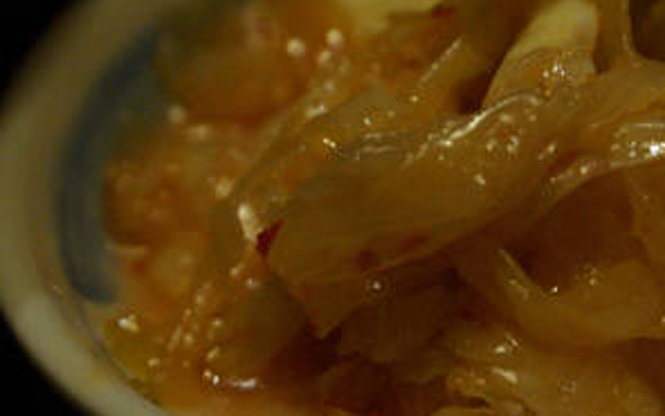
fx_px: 4314
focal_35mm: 238
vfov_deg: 5.5
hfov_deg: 8.8
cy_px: 157
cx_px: 493
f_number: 4
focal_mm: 77
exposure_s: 1/50
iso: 3200
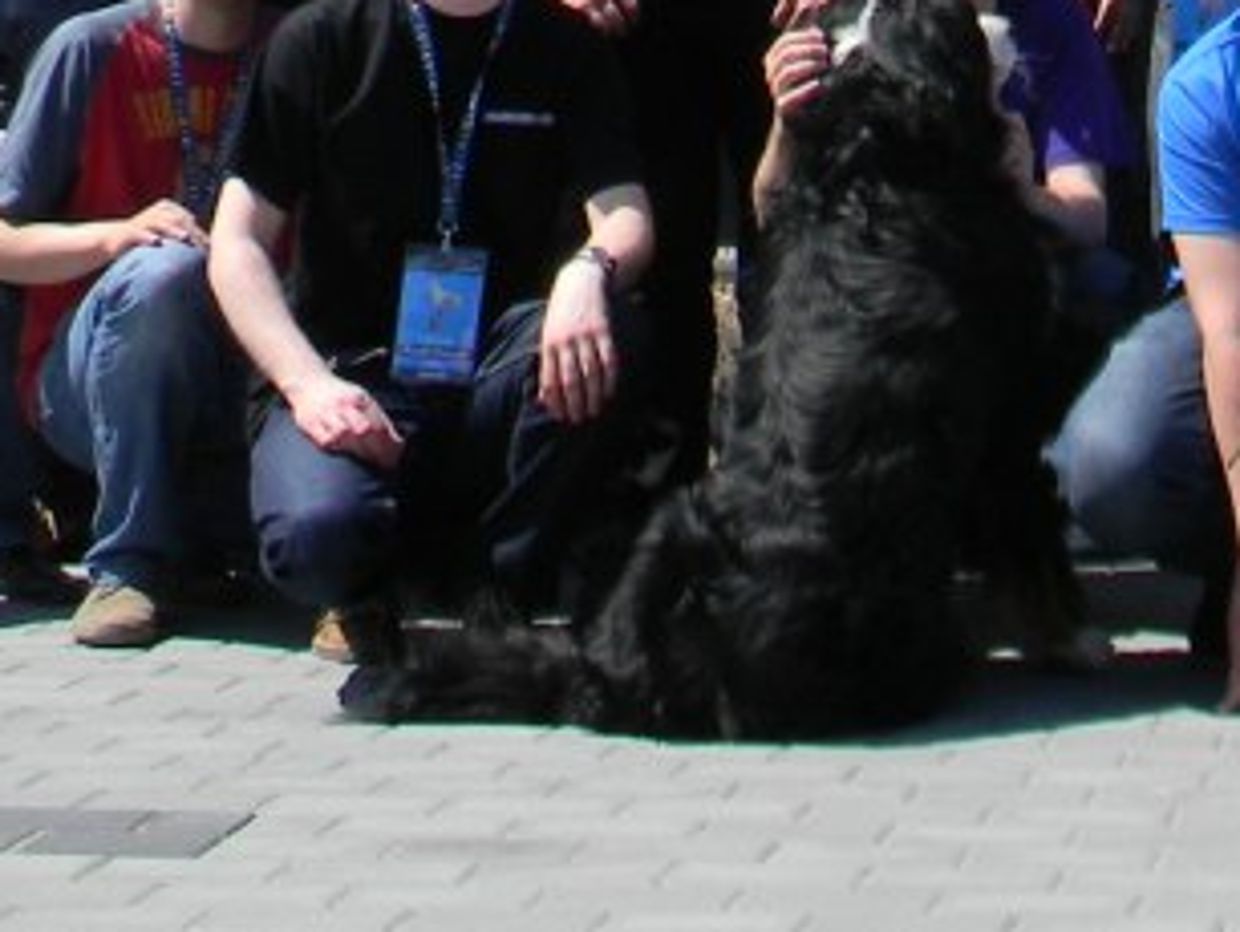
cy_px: -855
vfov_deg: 11.6
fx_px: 4194
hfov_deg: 16.4
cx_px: 1285
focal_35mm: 117
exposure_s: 1/722
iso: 80
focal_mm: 5
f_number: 3.5
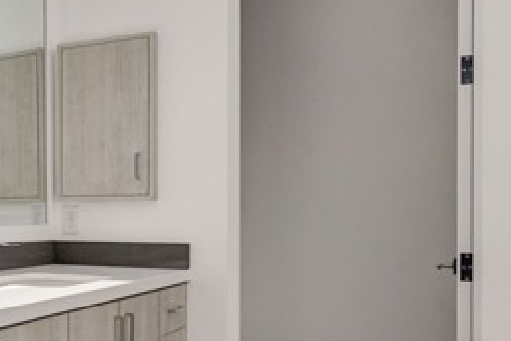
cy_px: 214
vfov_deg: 28.6
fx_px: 667
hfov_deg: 34.4
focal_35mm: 47
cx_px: -87
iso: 1250
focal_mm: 13
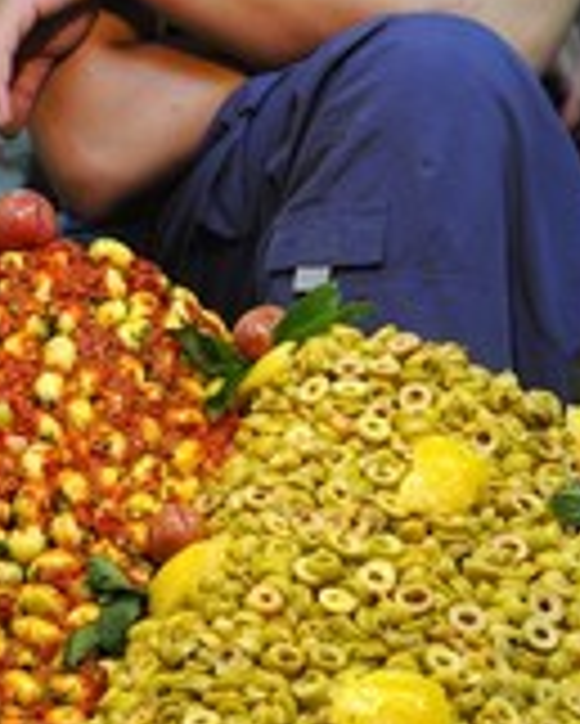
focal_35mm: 88
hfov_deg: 17.2
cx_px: 36
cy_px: 459
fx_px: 1886
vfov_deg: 21.7
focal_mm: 36
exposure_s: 1/60
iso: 800
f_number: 6.3
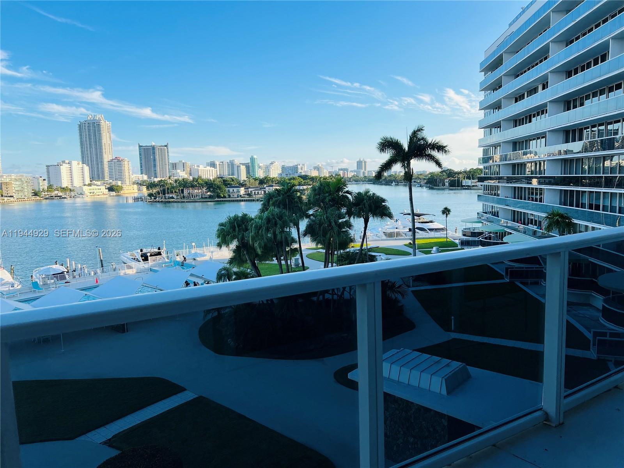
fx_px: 469
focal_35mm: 26
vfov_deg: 53.1
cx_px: 312
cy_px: 234
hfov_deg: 67.3
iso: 50
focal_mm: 5.7
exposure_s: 1/1838
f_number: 1.5
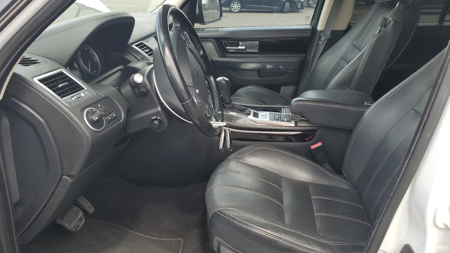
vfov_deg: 40.2
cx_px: 226
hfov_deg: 66.1
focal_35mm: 29
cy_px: 132
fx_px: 346
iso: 50
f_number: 1.5
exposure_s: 1/370
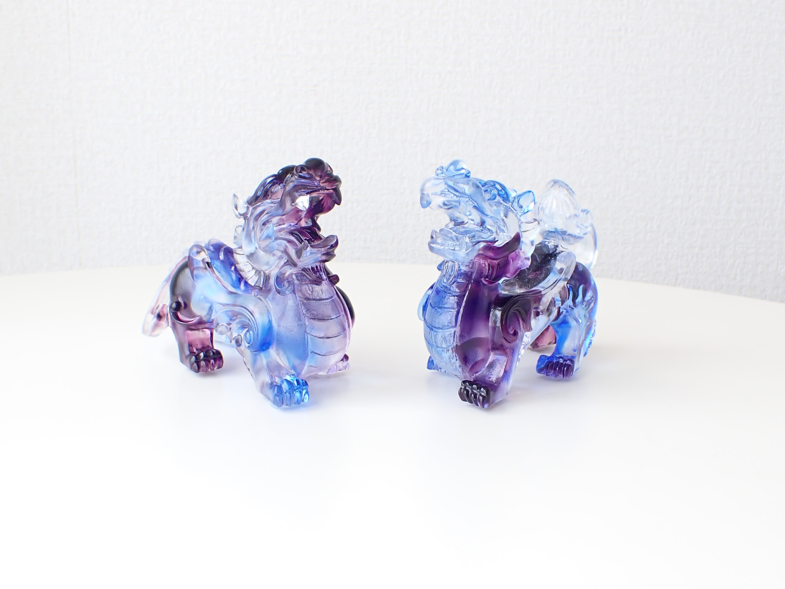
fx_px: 680
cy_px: 294
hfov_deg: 60.0
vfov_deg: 46.8
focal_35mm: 30
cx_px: 392
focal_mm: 5.4
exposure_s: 1/160
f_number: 3.2
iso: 100
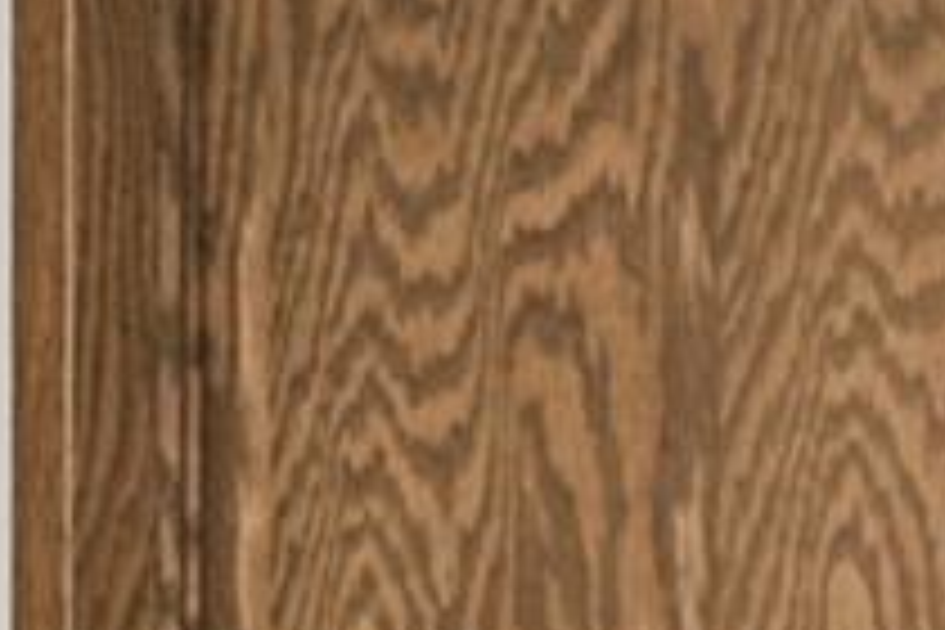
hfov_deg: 8.0
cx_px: -1688
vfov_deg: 5.7
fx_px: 6011
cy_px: 1656
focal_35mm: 229
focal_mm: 20
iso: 100
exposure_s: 1/30
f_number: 7.1
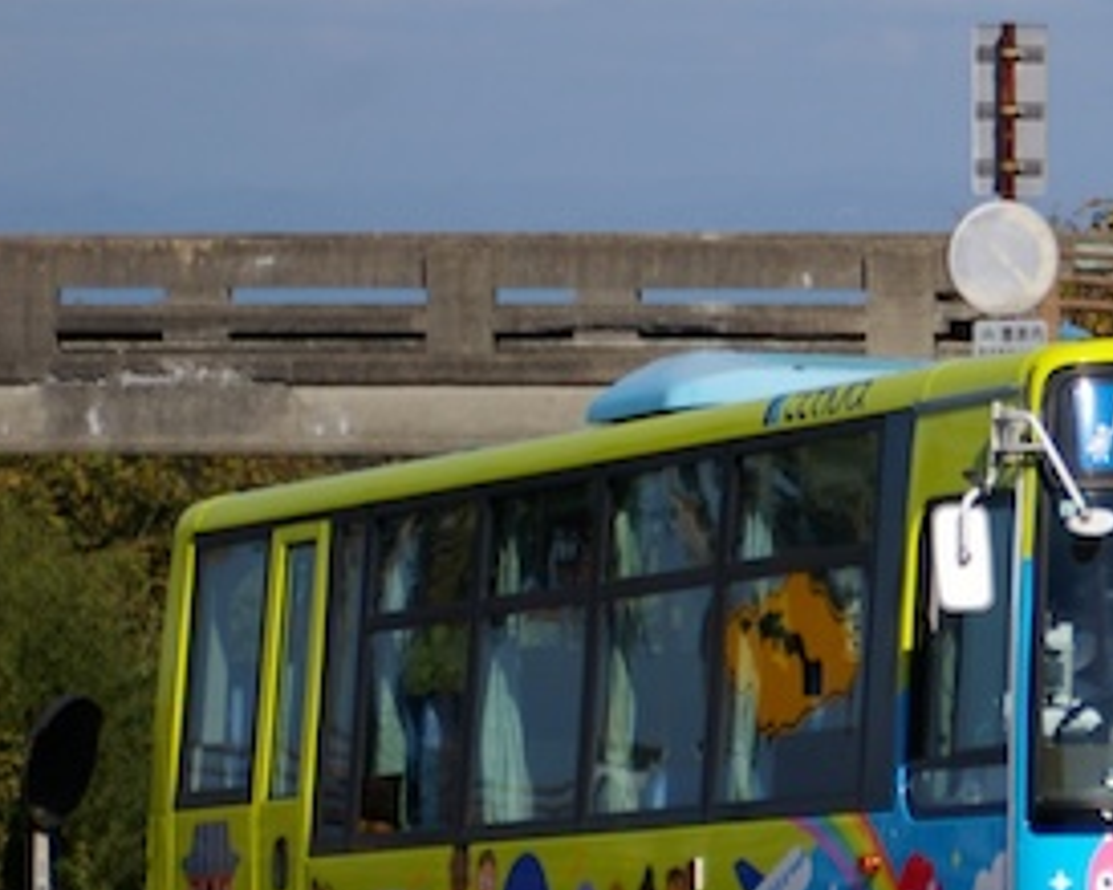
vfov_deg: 4.8
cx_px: 1129
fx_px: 10637
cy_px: 725
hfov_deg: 6.0
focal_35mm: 323
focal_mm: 105
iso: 400
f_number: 5.6
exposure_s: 1/3000
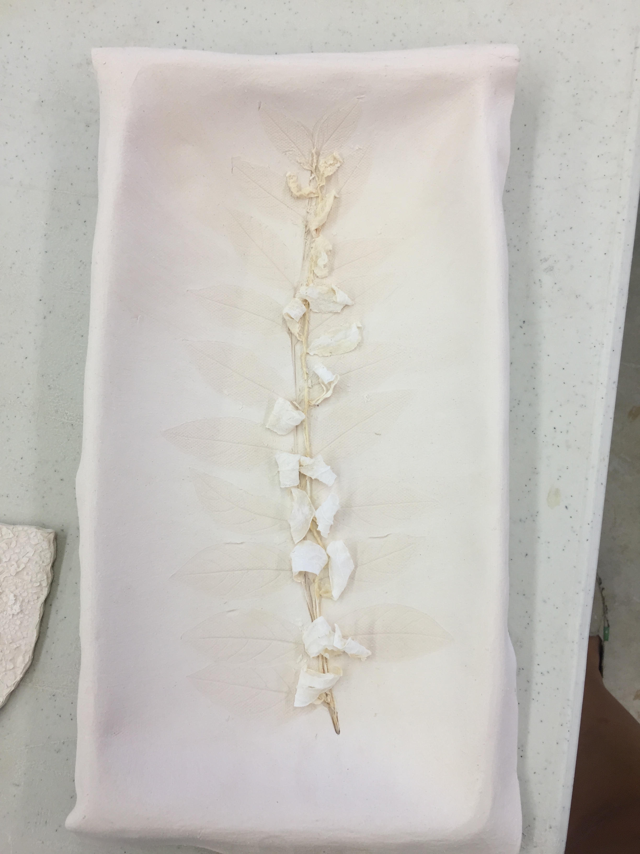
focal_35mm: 29
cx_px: 320
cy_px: 427
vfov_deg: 61.7
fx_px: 715
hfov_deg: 48.2
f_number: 2.2
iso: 40
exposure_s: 1/60
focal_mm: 4.15
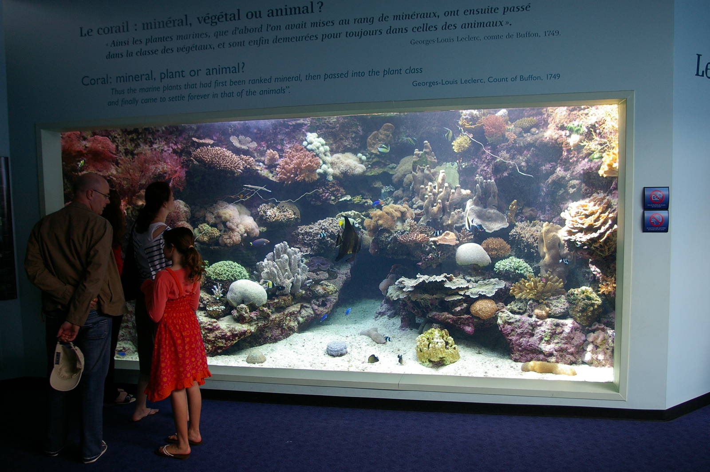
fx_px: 591
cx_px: 355
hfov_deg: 62.0
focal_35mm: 30
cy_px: 236
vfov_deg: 43.5
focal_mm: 20
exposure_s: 1/60
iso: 400
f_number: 4.5
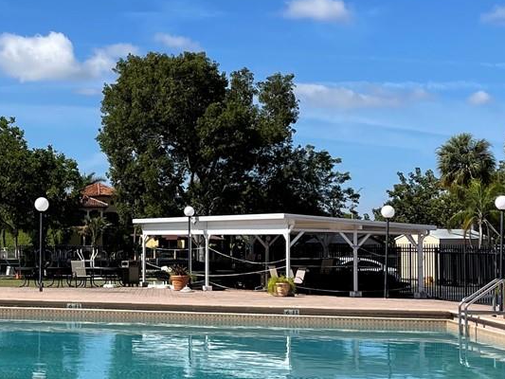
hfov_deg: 24.0
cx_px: 10
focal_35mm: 78
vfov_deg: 18.9
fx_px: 1138
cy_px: 131
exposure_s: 1/4202
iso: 32
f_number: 1.6
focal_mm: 5.1
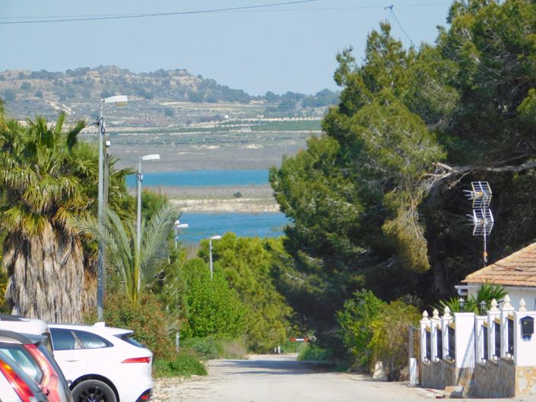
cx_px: 268
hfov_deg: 8.5
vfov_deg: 6.4
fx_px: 3590
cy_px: 201
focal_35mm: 232
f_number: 5.6
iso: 125
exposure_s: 1/640
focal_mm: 41.3
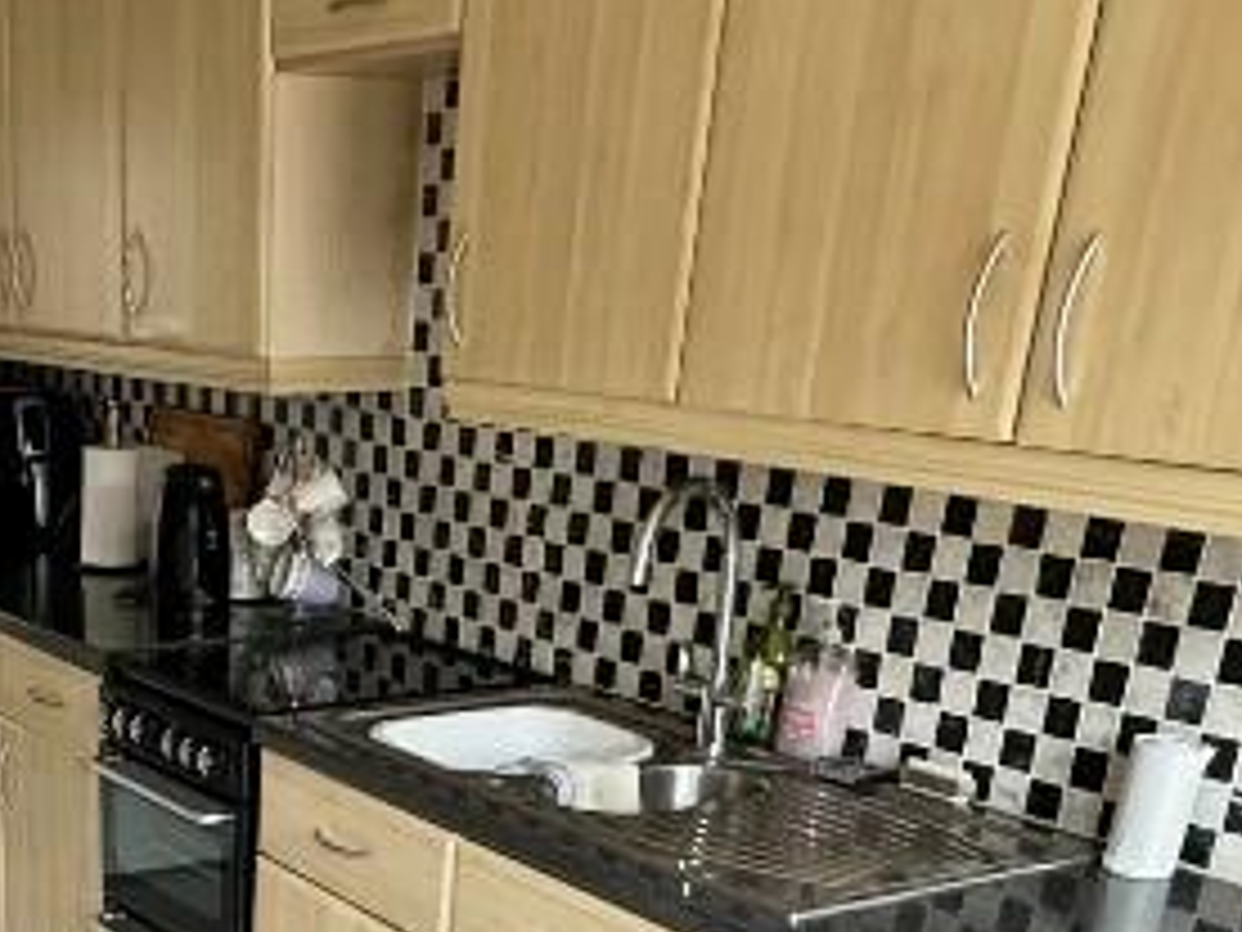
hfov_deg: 35.1
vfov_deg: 24.5
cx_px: 171
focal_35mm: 52
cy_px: 1207
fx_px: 1866
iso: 200
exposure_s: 1/99
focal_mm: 2.22
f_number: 2.2
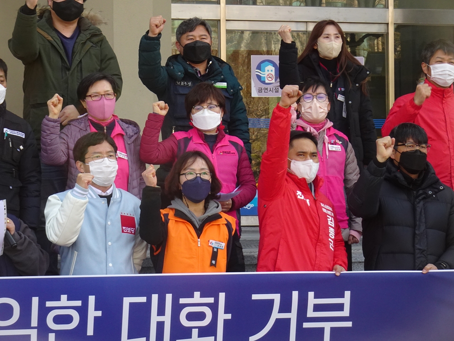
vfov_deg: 9.9
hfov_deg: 13.2
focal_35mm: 150
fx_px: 1967
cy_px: 170
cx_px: 227
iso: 200
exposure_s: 1/160
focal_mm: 23.91
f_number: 5.6
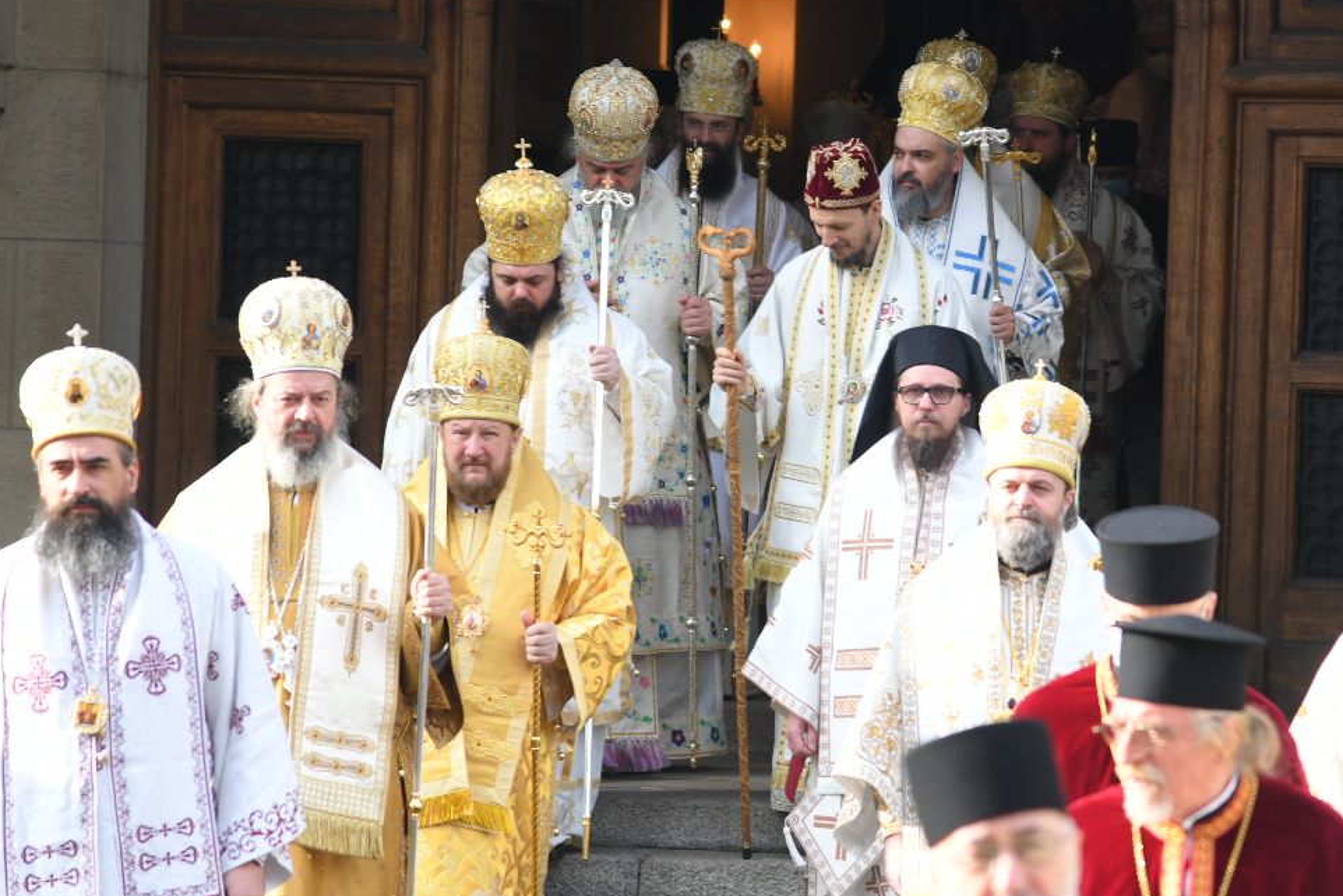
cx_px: 856
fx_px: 7538
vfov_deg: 6.8
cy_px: 375
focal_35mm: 202
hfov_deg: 10.2
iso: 400
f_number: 4
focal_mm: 120
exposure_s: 1/400
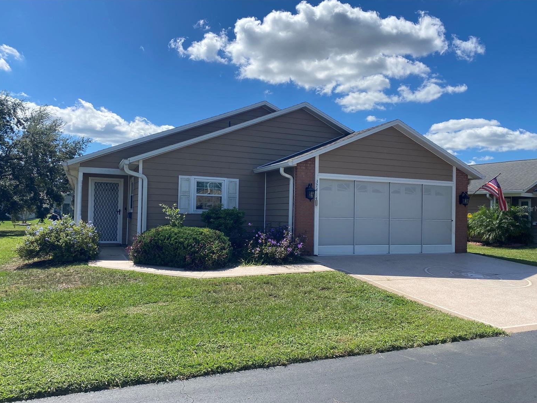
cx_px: 270
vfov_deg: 51.4
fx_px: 419
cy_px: 208
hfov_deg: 65.3
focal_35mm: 27
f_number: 1.8
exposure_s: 1/1996
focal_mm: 4.25
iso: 32
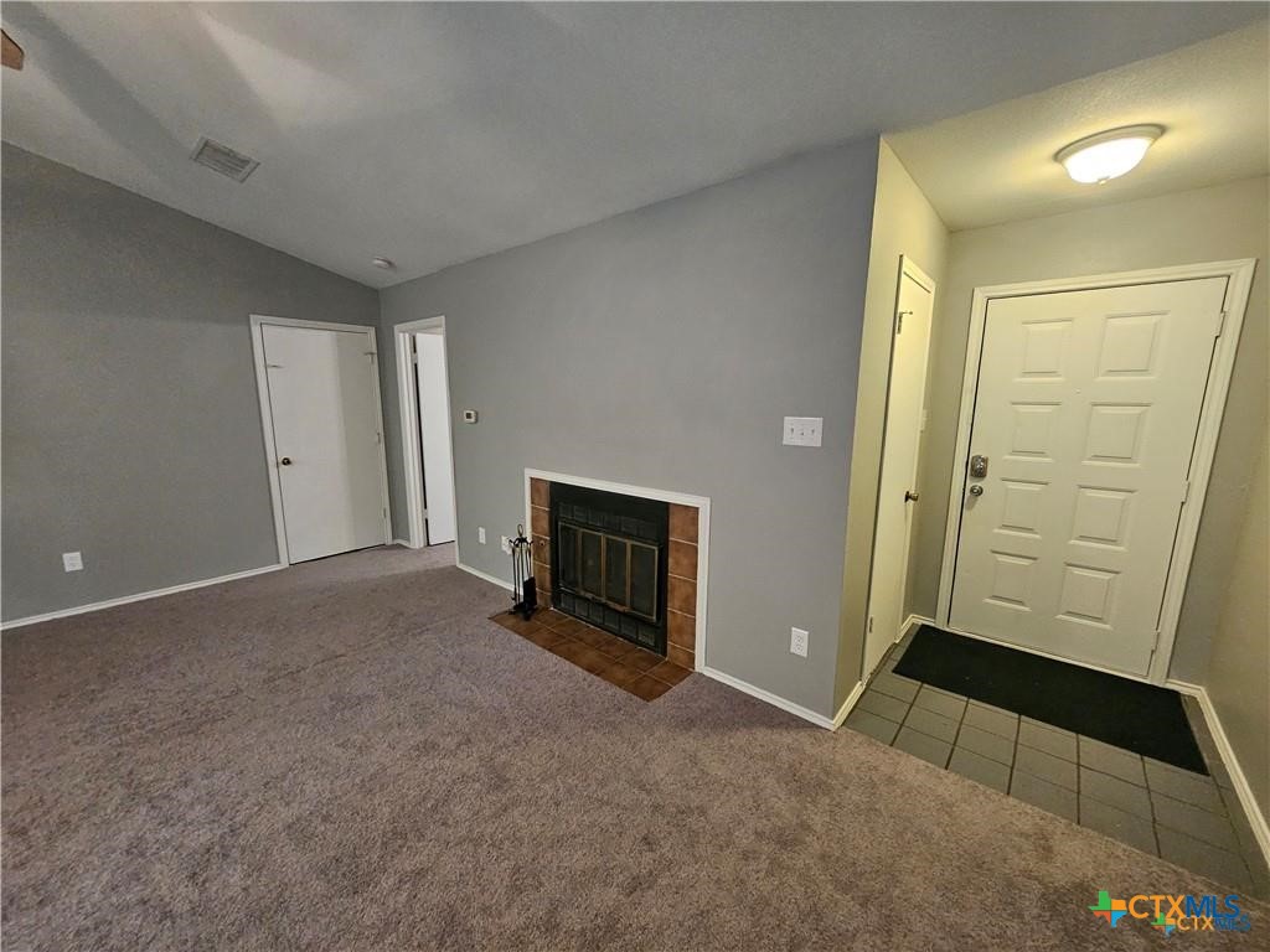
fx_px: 477
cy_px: 476
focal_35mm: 13
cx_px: 635
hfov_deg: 106.2
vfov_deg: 89.9
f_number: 2.2
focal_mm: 1.74
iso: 500
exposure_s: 1/30
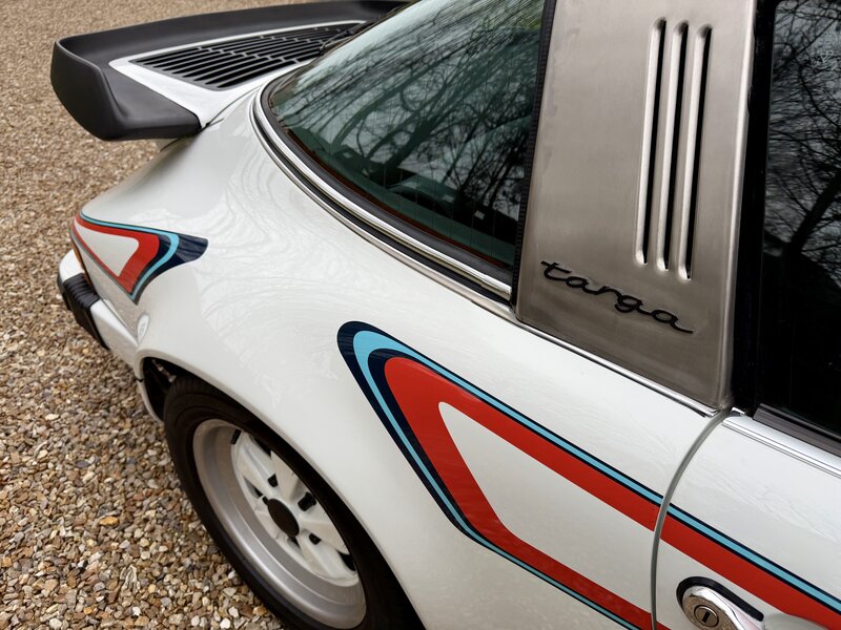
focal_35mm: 24
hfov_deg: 71.6
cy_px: 315
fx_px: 583
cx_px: 420
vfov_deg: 56.8
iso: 125
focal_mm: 6.76
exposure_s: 1/121
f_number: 1.78
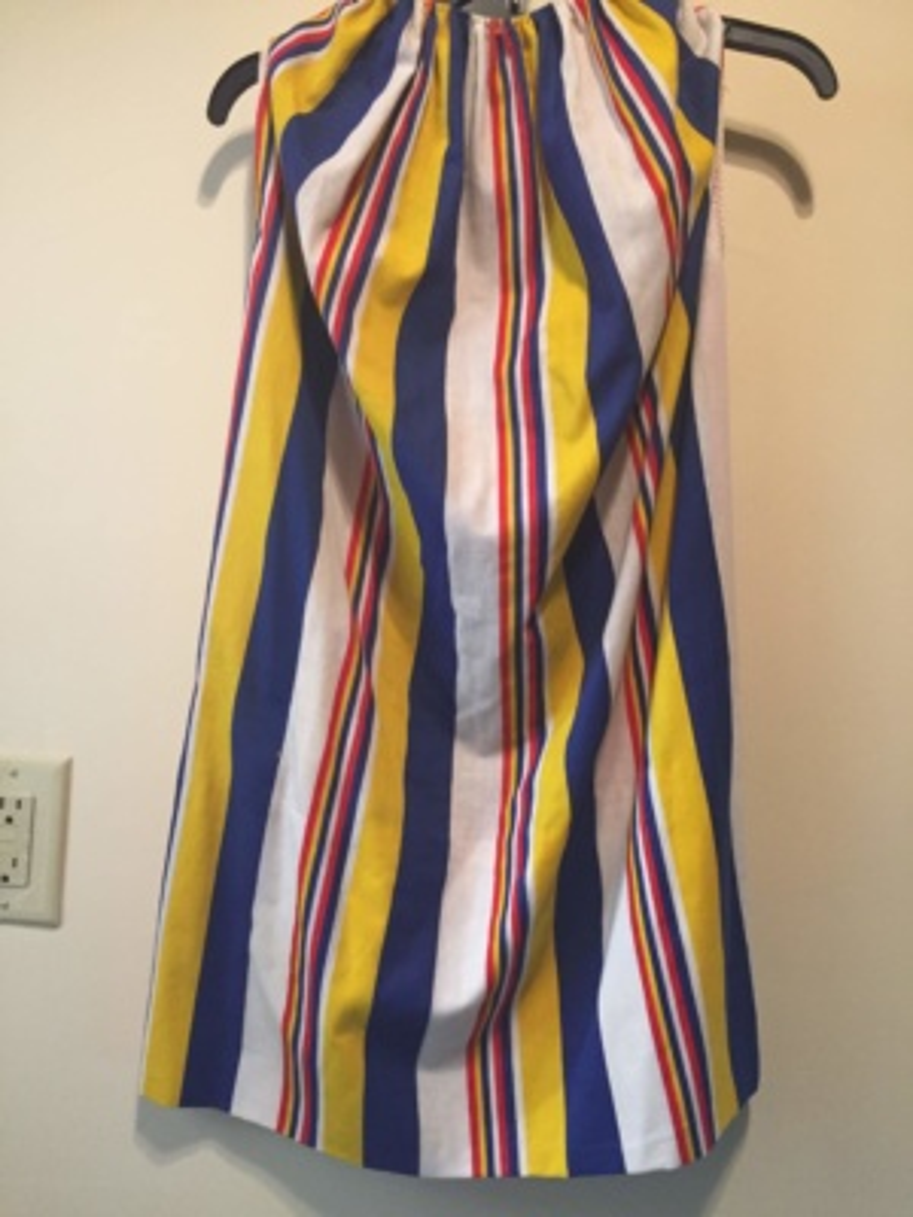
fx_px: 1020
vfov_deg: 61.7
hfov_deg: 48.2
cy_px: 608
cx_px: 456
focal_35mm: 29
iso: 200
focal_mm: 4.15
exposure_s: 1/30
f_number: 2.2
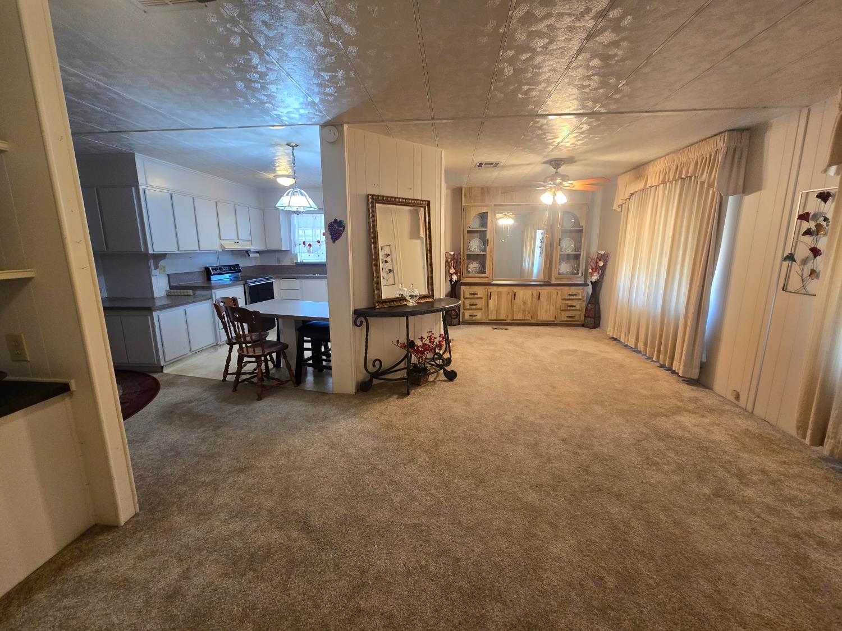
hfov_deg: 106.2
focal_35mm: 13
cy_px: 316
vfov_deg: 89.9
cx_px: 421
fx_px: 316
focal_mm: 2.2
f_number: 2.2
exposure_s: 1/60
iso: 200
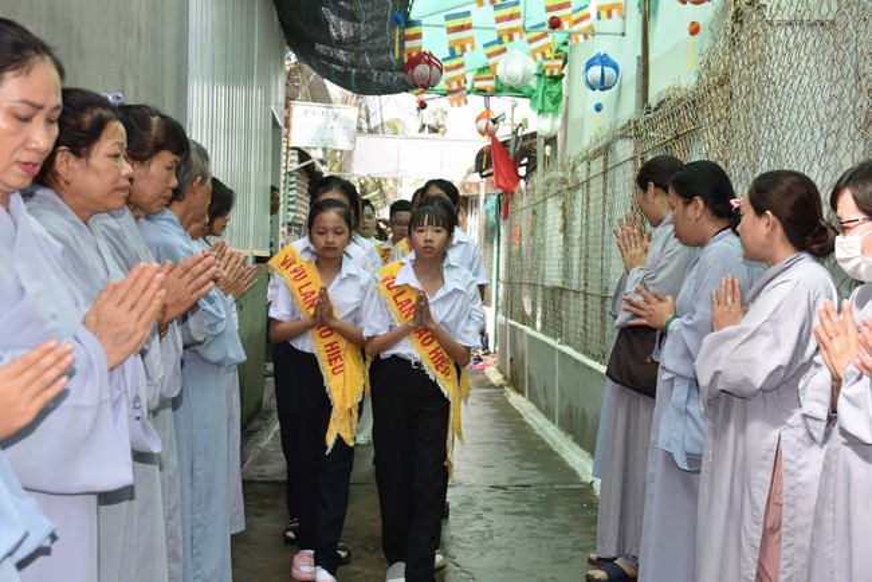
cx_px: 436
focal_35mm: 52
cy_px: 291
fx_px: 1260
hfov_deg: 38.2
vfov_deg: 26.0
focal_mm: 52
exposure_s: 1/125
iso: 180
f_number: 5.6
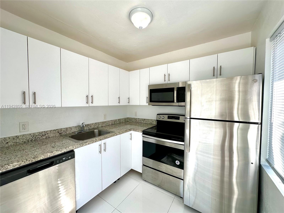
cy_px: 106
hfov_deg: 102.1
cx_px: 142
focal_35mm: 14
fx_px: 115
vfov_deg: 85.7
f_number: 2.2
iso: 40
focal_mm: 2.22
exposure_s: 1/186
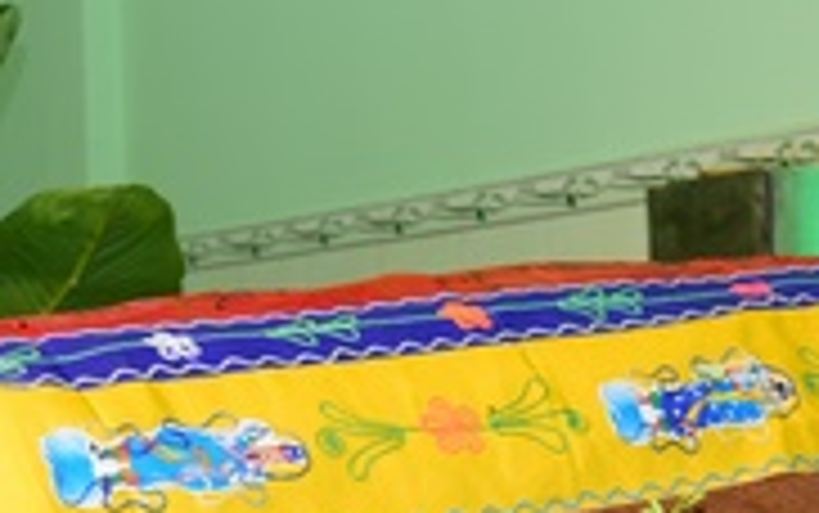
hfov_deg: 18.4
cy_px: 756
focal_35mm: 113
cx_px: 522
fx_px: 2524
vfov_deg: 11.2
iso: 320
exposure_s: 1/60
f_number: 4
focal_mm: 31
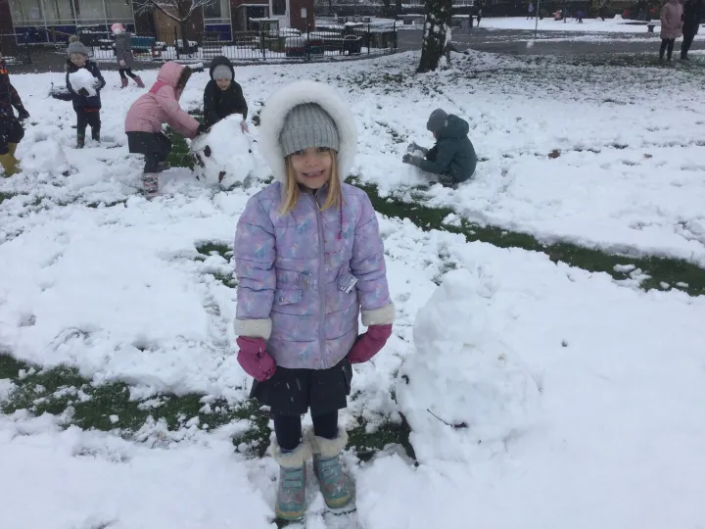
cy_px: 264
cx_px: 352
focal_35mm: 31
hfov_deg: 58.4
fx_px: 631
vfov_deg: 45.4
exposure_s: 1/156
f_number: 2.4
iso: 25
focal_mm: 3.3
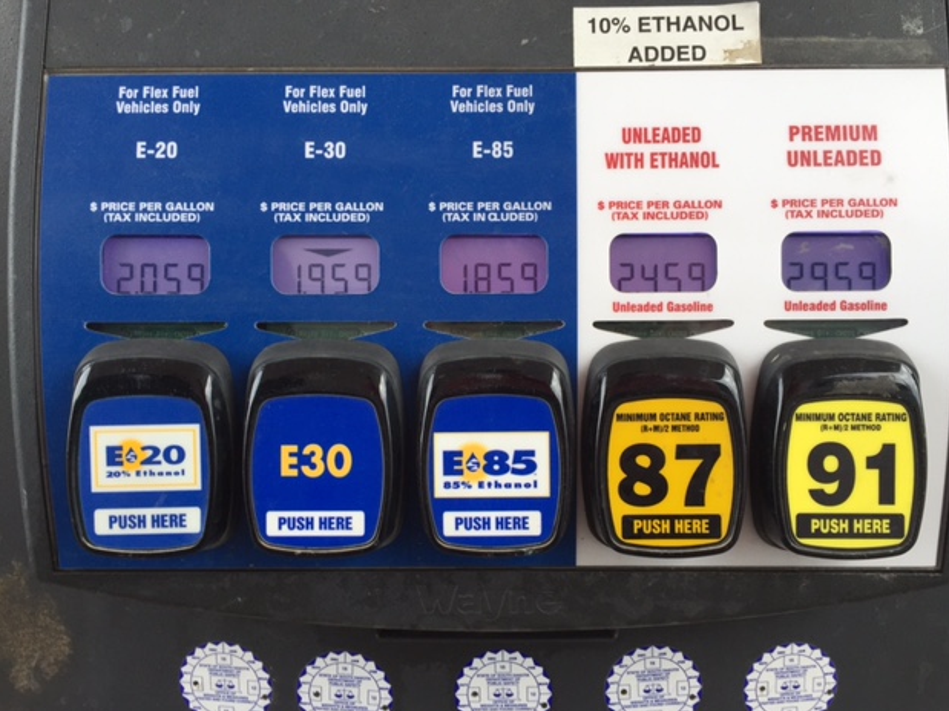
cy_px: 365
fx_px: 822
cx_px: 488
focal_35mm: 30
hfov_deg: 60.0
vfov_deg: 46.8
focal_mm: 4.15
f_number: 2.2
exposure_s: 1/120
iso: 50
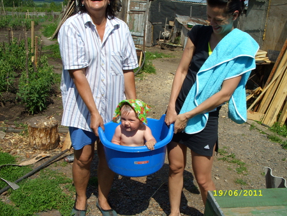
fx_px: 315
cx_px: 144
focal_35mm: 38
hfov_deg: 49.0
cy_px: 108
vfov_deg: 37.8
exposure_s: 1/309
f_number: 7.4
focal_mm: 7.8
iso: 50
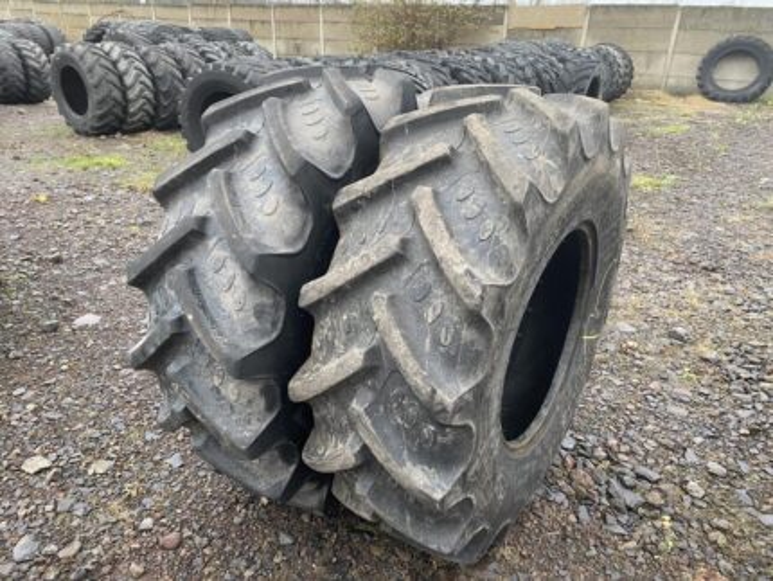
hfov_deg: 67.3
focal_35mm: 26
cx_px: 386
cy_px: 290
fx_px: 581
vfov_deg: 53.1
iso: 125
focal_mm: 4.25
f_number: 1.8
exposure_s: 1/77
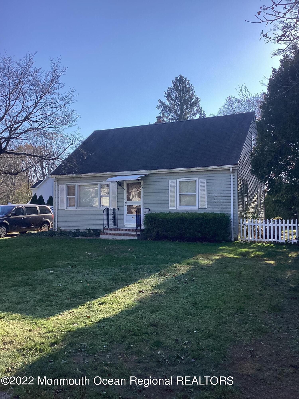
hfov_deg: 45.4
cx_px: 150
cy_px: 200
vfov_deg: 58.4
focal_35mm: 31
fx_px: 357
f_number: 2.4
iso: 25
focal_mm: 3.3
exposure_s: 1/1101
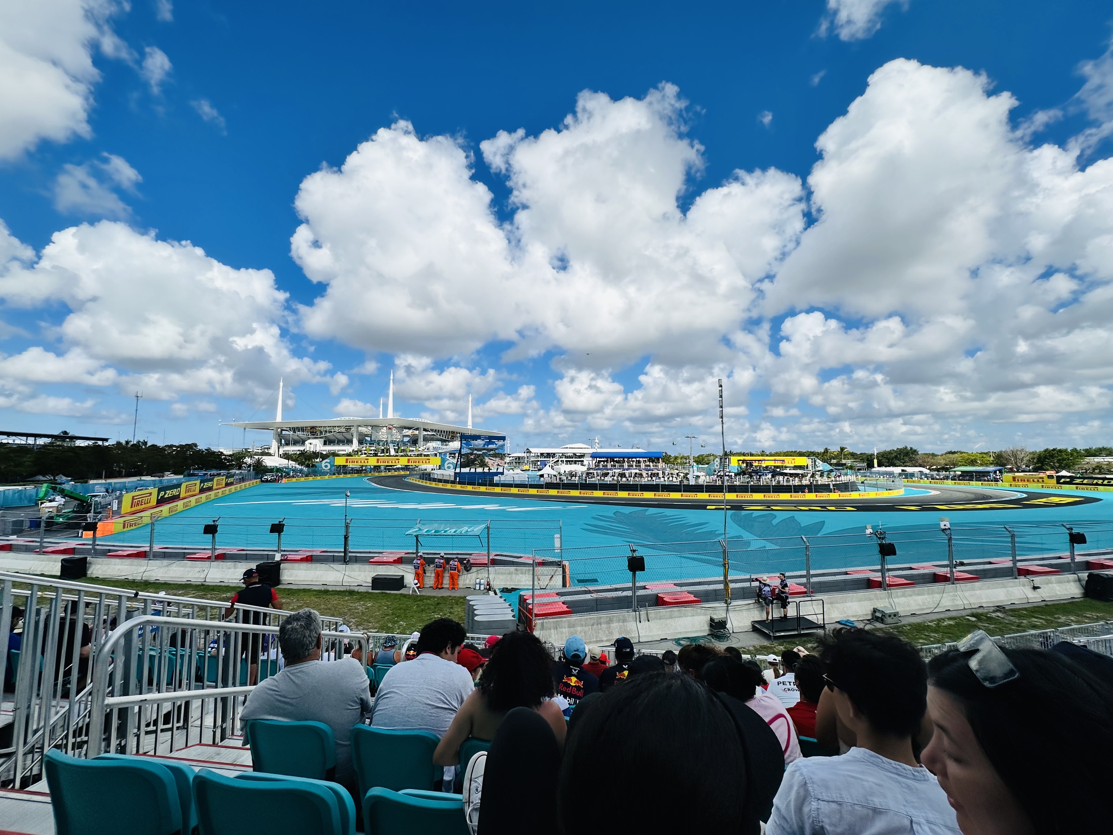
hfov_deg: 102.1
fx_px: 450
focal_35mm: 14
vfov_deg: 85.7
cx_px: 556
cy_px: 418
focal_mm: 2.22
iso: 50
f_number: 2.2
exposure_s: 1/4651
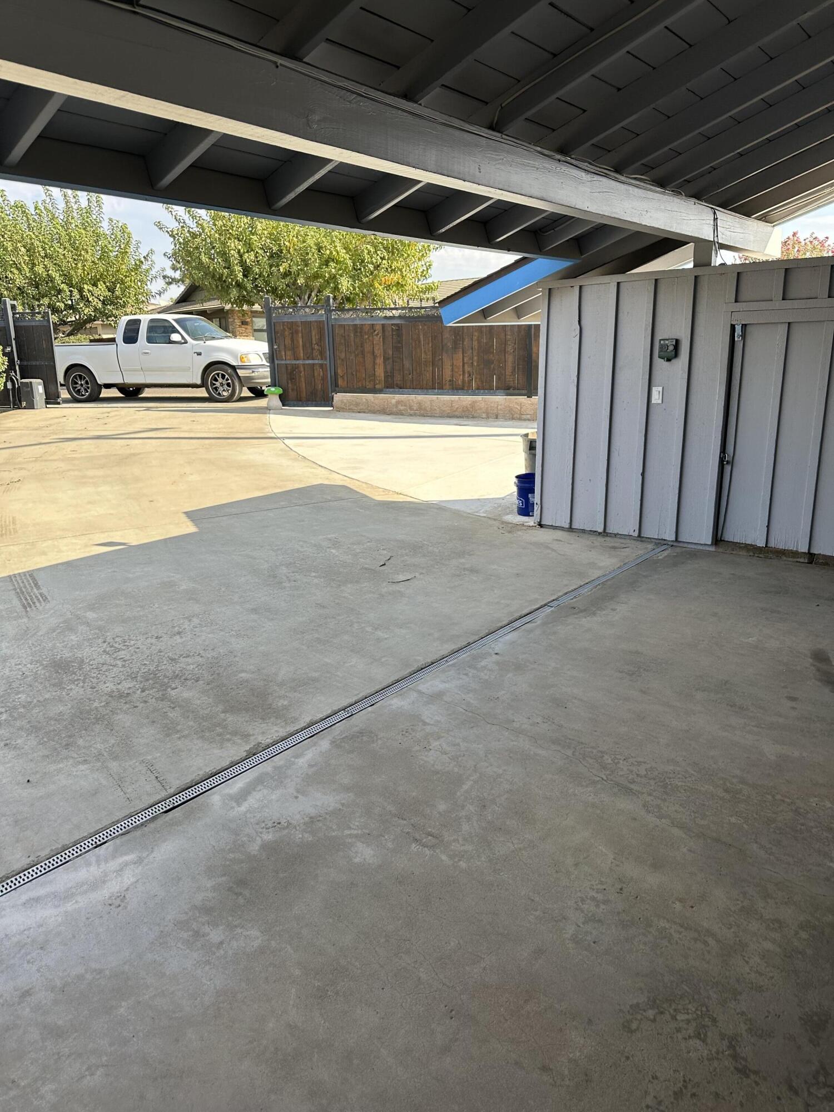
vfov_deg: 71.6
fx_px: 771
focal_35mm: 24
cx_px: 417
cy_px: 556
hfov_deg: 56.8
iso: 80
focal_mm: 6.86
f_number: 1.78
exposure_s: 1/1050
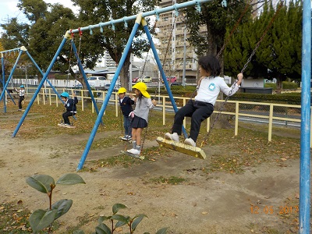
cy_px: 117
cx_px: 156
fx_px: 270
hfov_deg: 60.0
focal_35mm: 30
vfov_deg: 46.8
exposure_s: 1/400
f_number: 3.3
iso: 125
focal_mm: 4.1
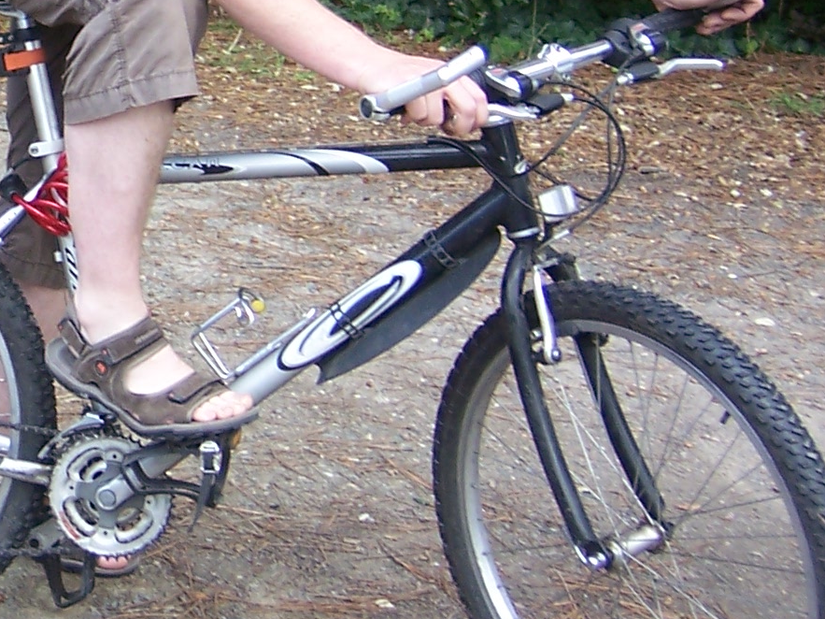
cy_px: 16
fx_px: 2502
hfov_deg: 17.8
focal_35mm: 105
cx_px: -178
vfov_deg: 13.9
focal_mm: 6.2
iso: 80
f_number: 2.8
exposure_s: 1/100
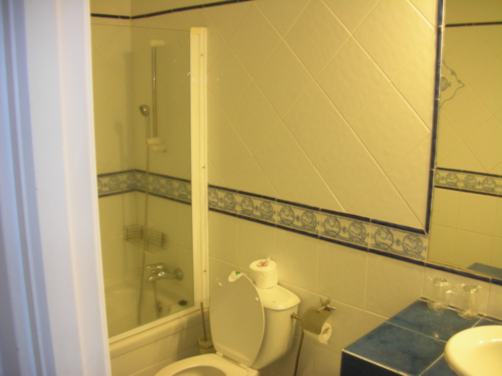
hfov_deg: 52.6
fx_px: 508
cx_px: 251
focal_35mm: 35
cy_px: 188
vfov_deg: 40.7
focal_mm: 5.8
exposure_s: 1/3.9
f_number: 3
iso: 68
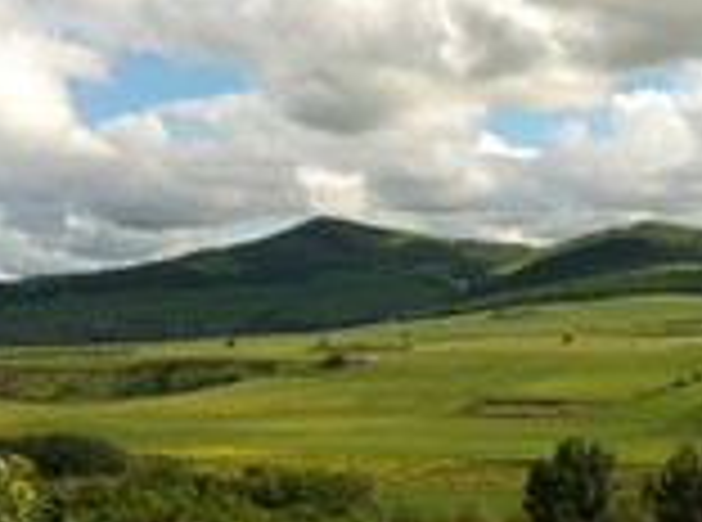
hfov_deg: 21.7
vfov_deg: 16.3
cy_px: 335
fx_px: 1820
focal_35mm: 90
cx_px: 486
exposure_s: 1/1508
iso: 80
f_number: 2.8
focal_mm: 3.85
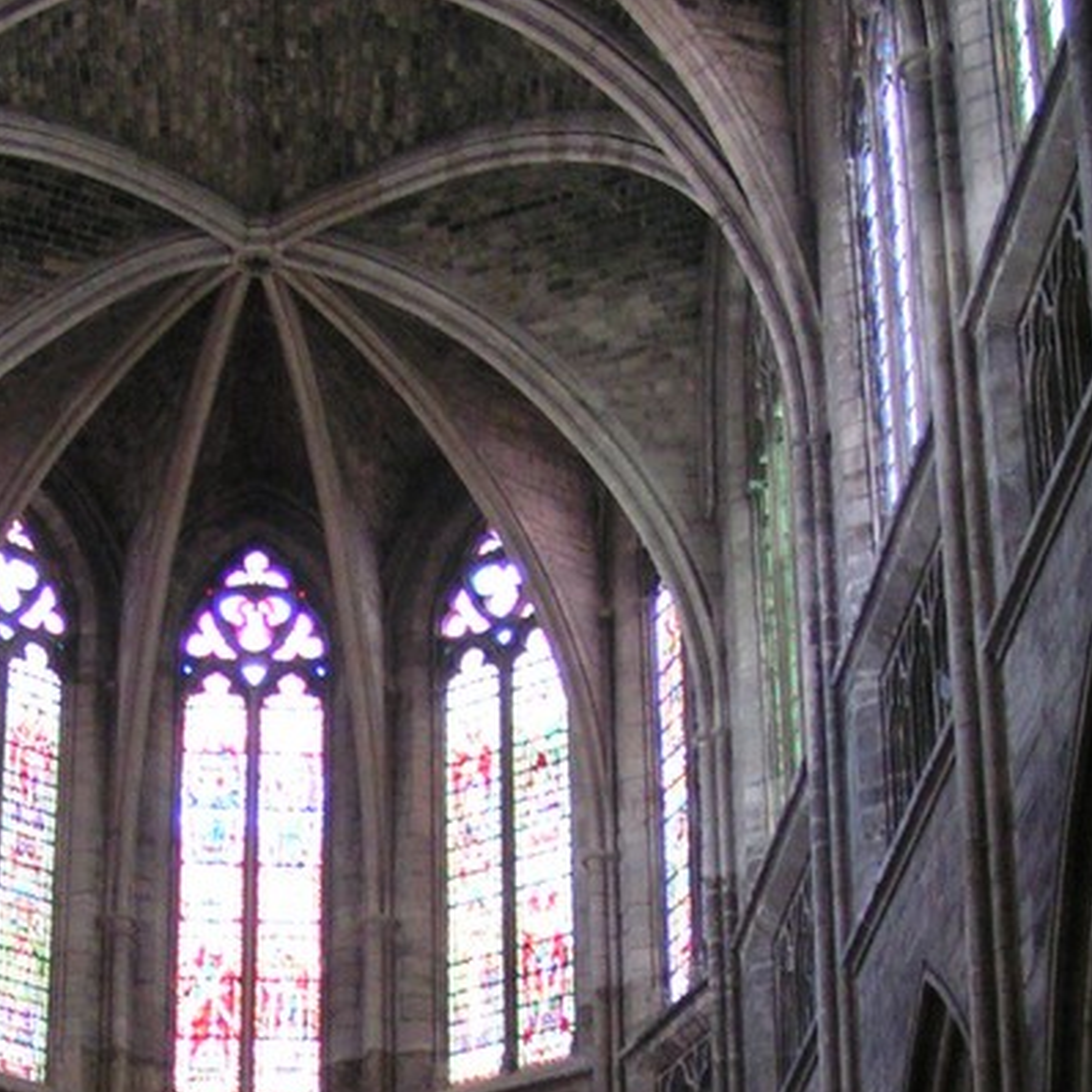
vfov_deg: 18.7
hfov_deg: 19.2
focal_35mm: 90
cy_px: 1140
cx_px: 291
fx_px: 3212
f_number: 2.8
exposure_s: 1/20
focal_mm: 5.8
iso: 200
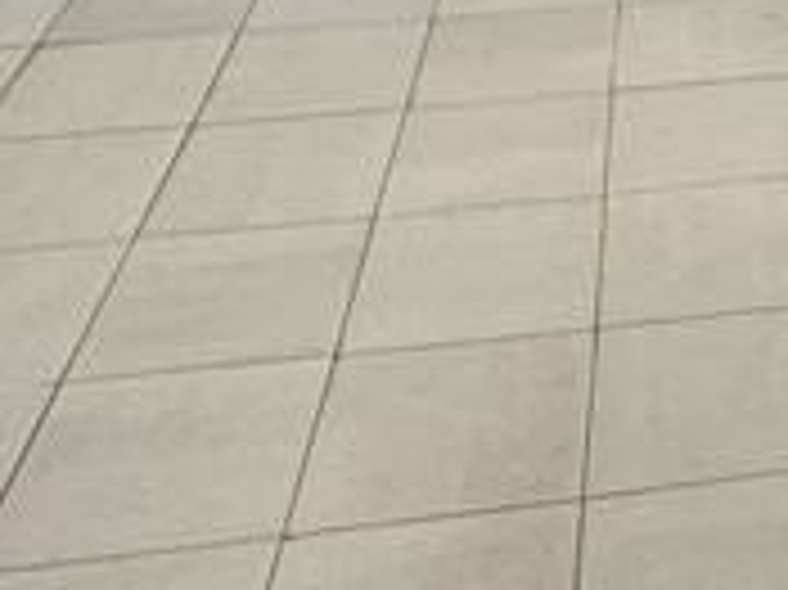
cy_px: -455
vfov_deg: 15.5
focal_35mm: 82
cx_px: 1076
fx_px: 1865
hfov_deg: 21.2
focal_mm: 2.22
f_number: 2.2
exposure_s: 1/60
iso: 160
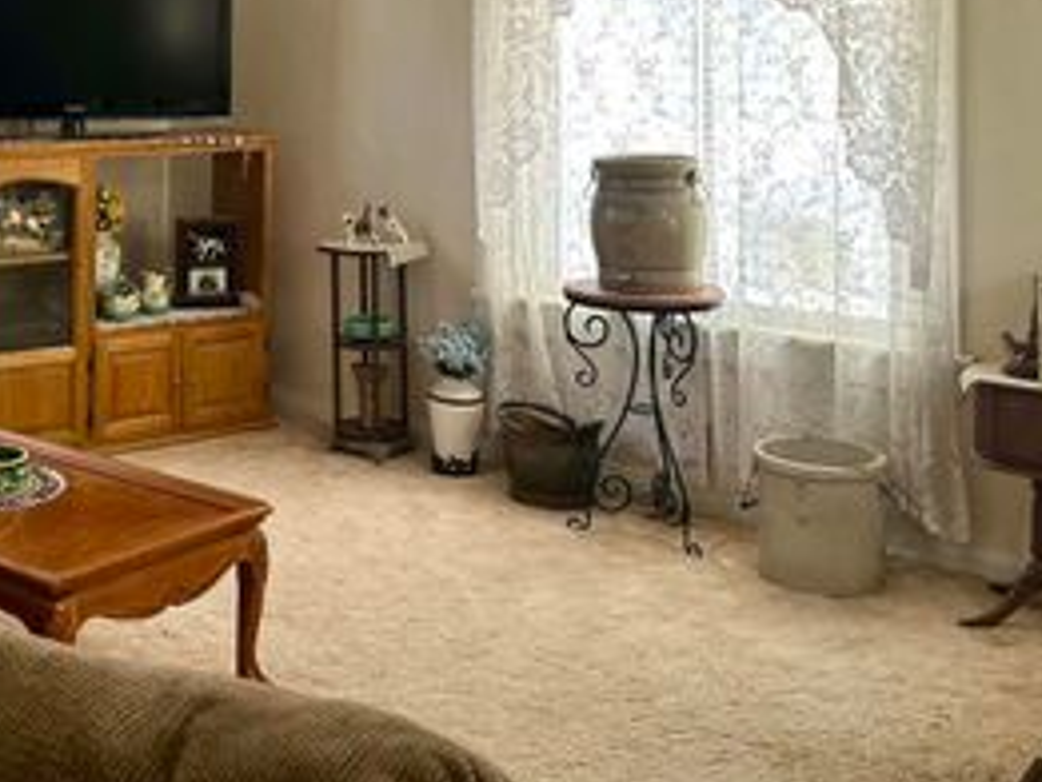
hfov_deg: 40.0
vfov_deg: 30.2
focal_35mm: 46
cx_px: 256
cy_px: 78
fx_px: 1385
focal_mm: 6.86
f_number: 1.78
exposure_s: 1/121
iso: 100
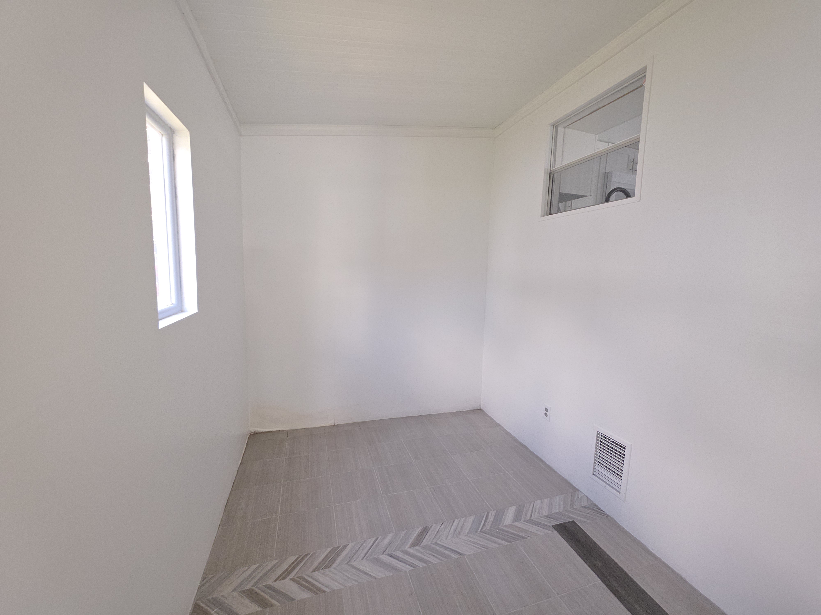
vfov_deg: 89.9
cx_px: 410
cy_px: 308
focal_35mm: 13
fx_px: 308
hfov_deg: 106.2
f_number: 1.9
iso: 64
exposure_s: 1/60
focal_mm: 2.2
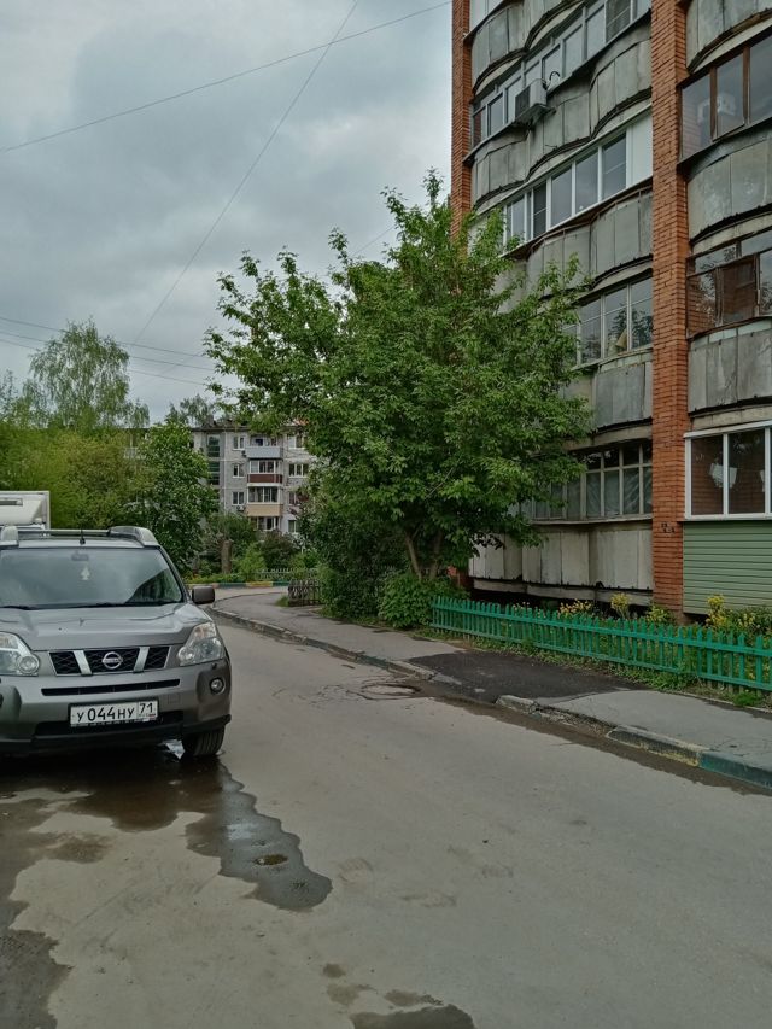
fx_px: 773
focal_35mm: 26
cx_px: 386
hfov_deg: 53.1
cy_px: 514
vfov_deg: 67.3
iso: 104
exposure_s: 1/962
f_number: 1.8
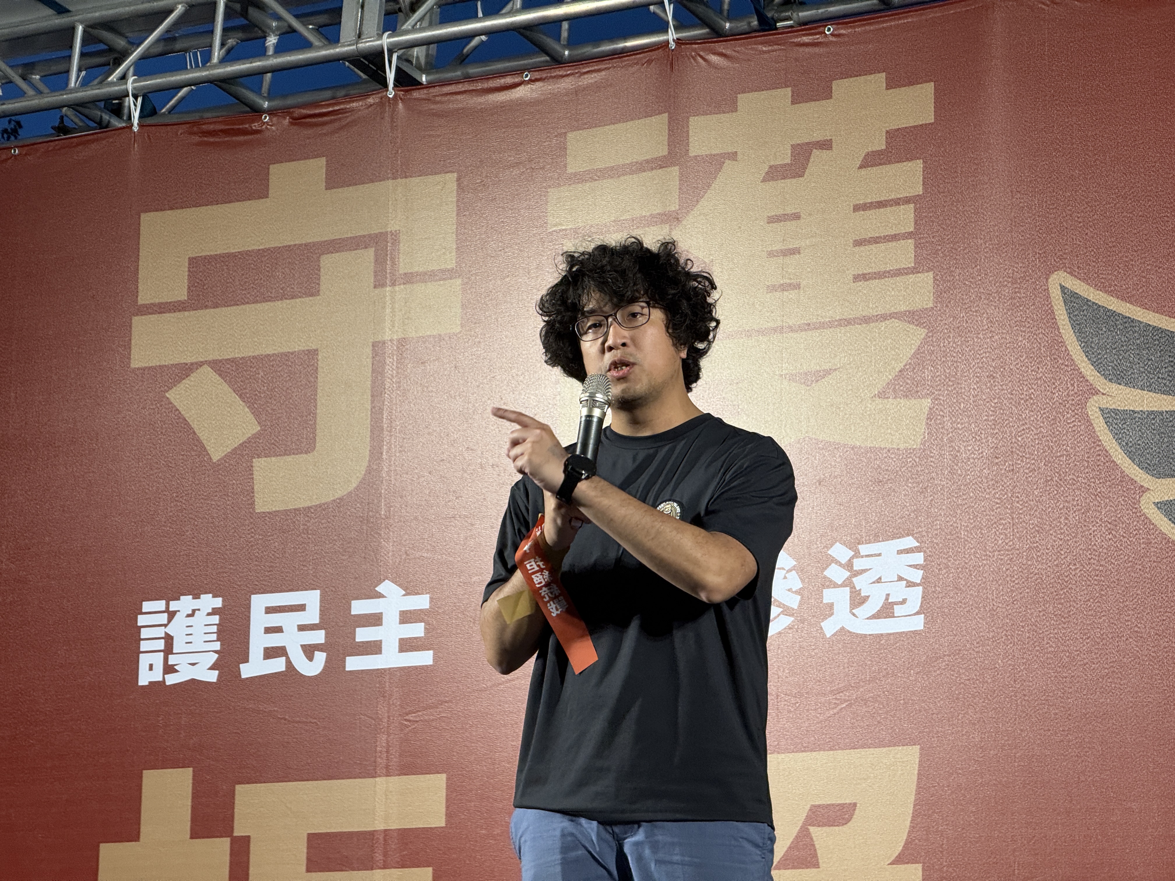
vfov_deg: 12.3
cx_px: 588
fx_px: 4073
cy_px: 440
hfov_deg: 16.4
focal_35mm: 120
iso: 125
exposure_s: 1/99
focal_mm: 15.66
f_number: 2.8
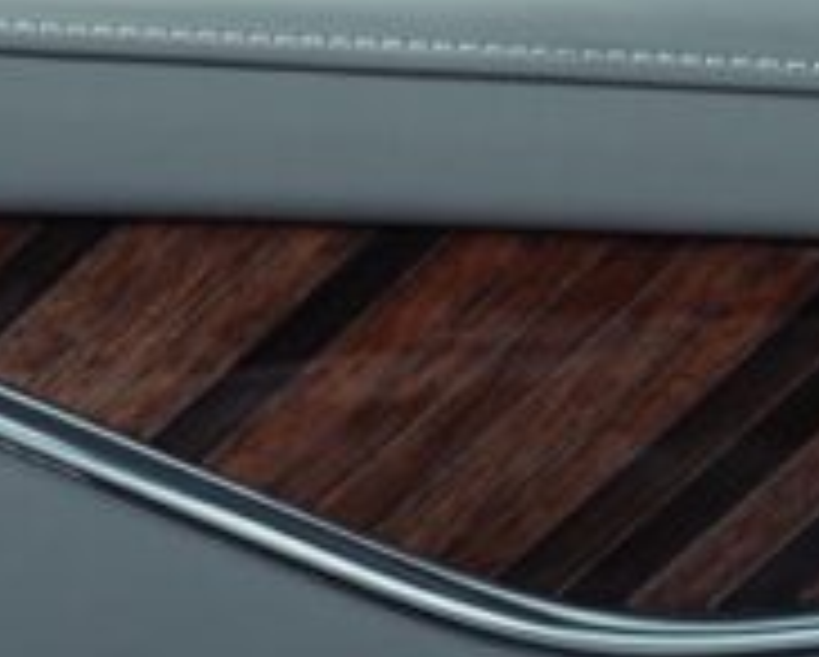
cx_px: -1382
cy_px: 637
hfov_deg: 7.6
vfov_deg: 6.7
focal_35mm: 231
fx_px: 5605
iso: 125
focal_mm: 35
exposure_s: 1/160
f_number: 2
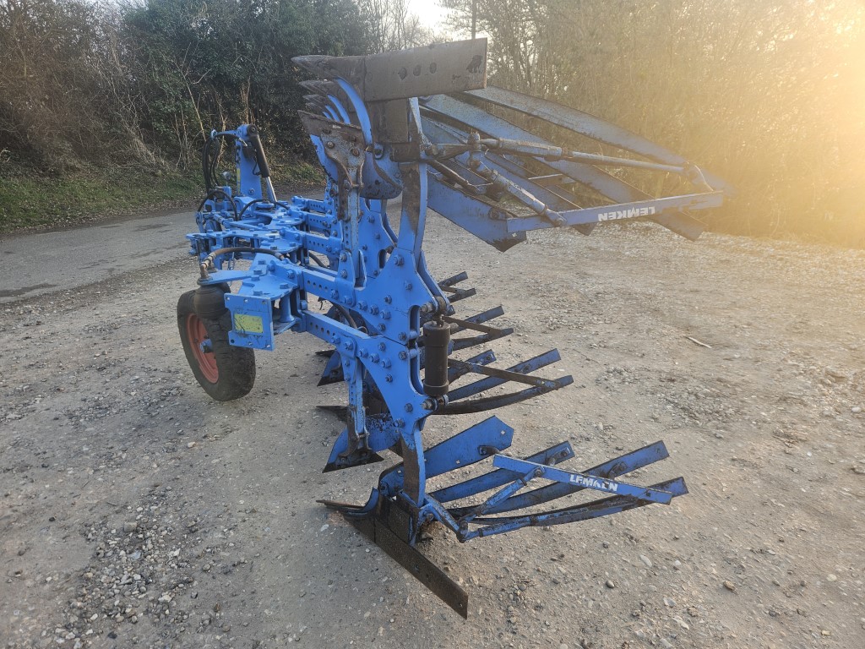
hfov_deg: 73.9
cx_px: 432
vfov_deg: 58.9
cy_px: 324
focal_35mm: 23
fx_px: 575
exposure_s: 1/70
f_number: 1.8
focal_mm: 5.4
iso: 25
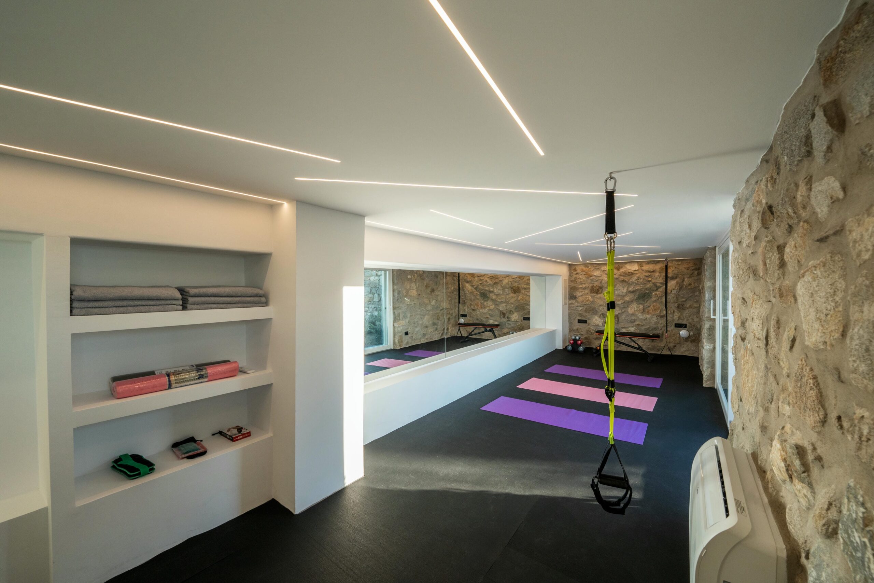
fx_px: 340
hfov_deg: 104.3
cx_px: 437
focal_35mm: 14
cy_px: 292
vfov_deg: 81.2
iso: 800
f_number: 8
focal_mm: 14
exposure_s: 1/80
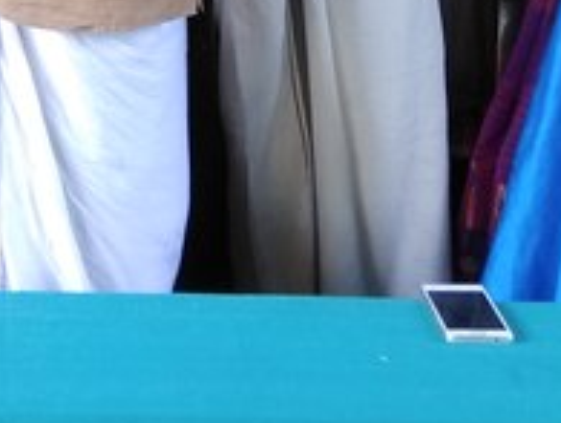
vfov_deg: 15.2
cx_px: 92
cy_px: -308
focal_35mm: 86
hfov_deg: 22.3
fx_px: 1396
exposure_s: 1/33
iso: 200
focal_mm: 3.57
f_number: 2
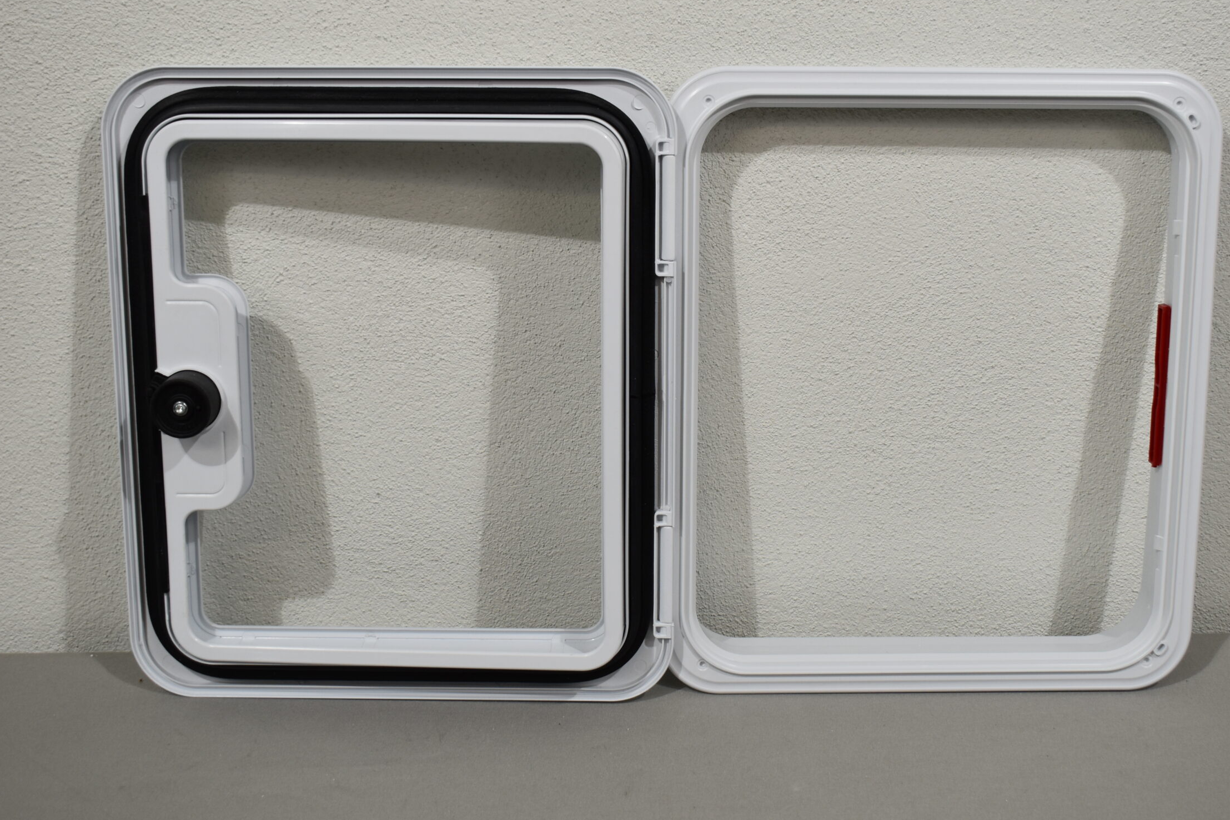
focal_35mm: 52
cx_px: 671
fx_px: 1777
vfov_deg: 26.0
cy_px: 403
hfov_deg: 38.2
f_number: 5.6
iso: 360
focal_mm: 30
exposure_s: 1/125
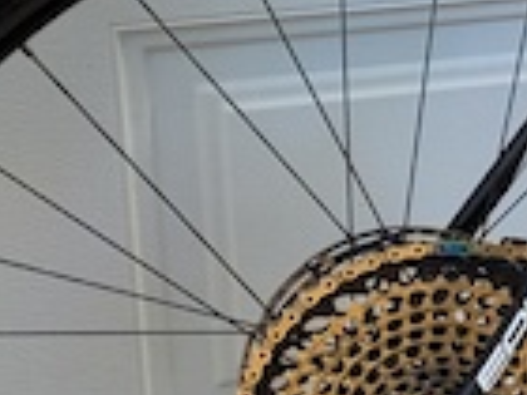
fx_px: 2268
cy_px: 102
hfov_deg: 11.6
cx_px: 1141
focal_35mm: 149
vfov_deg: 9.9
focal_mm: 5.4
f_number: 1.8
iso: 40
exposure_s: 1/119
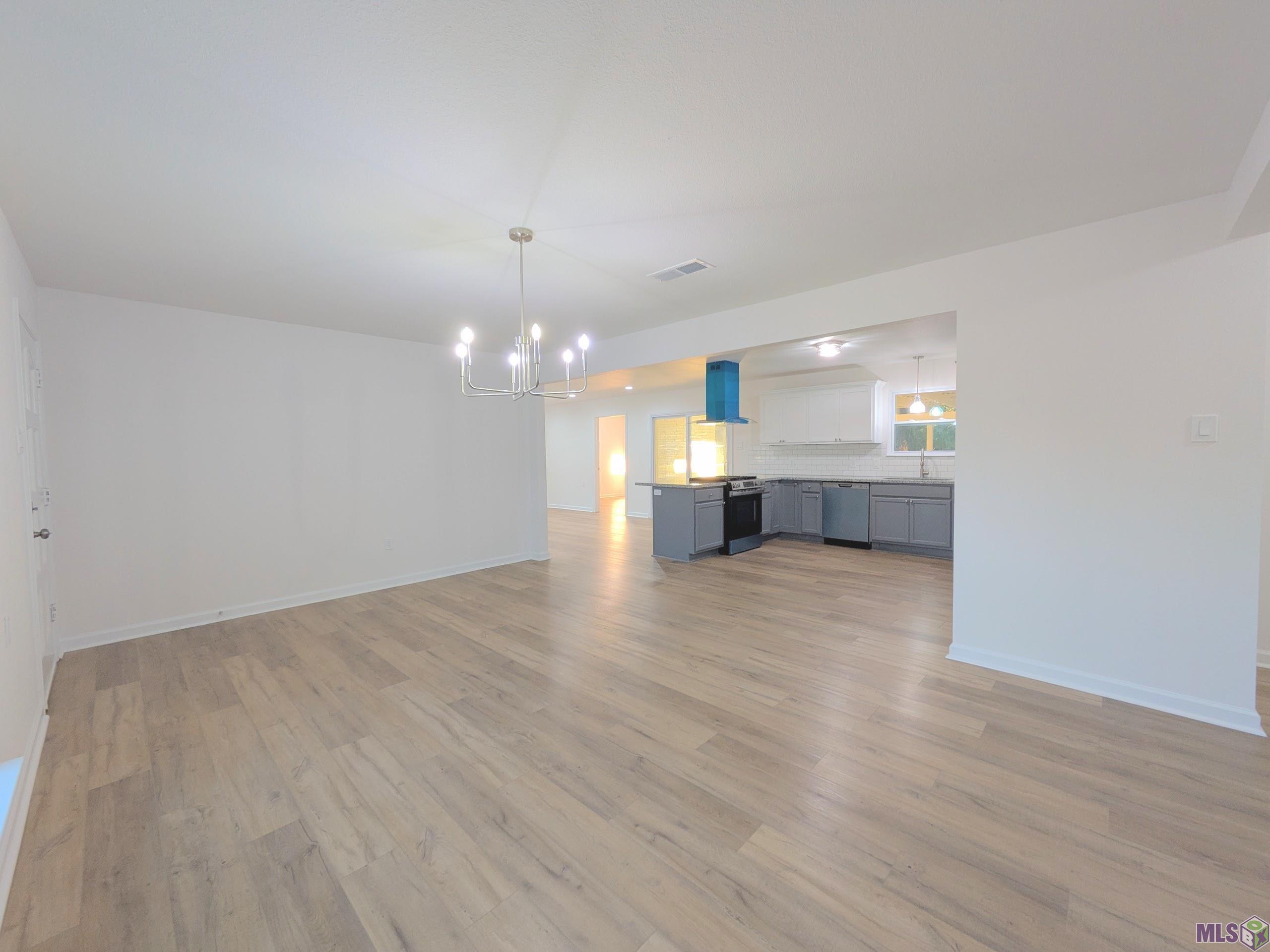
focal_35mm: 14
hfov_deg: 102.1
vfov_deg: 85.7
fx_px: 514
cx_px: 635
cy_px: 476
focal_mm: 1.83
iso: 49
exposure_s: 1/30
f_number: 2.2
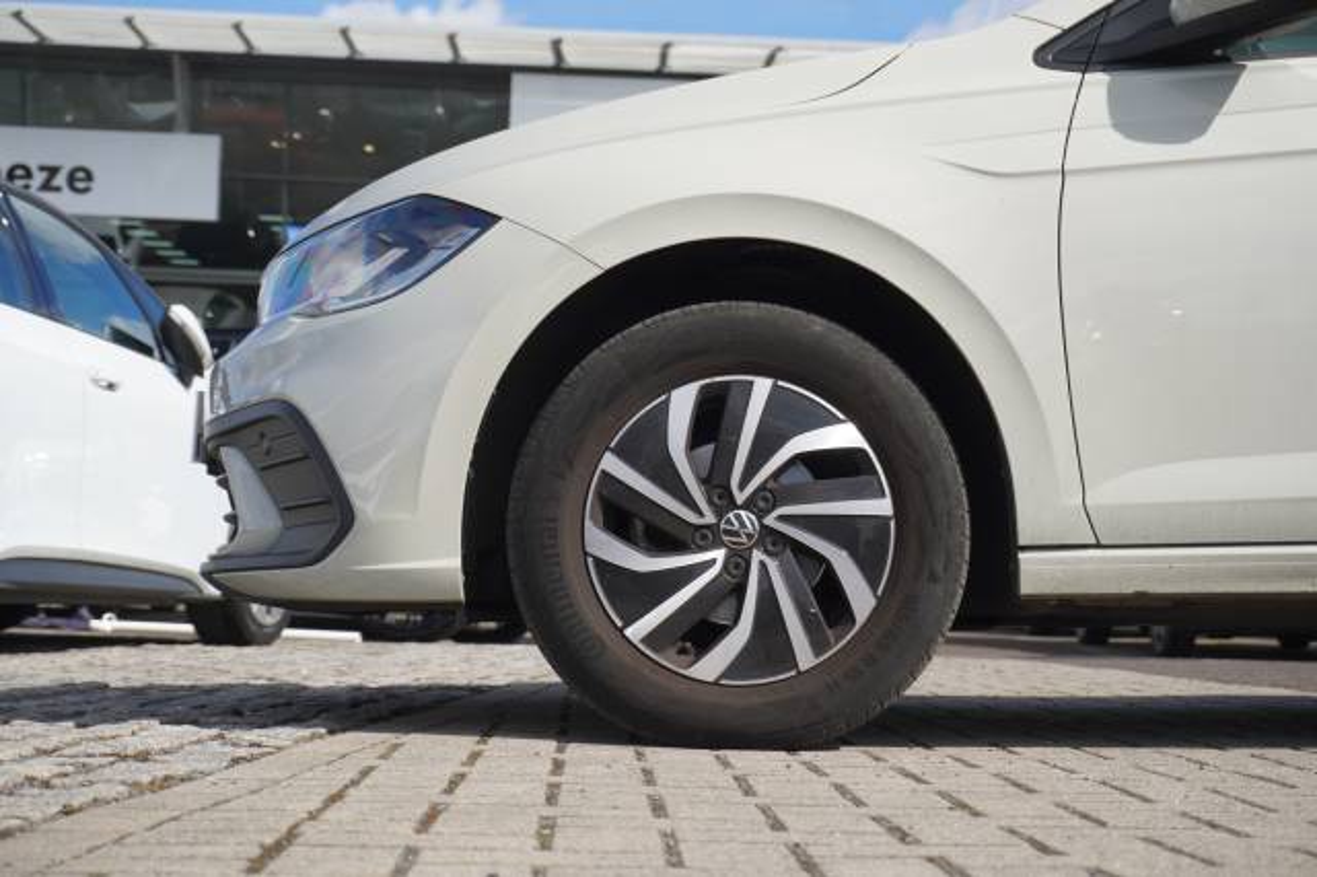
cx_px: 658
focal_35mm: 69
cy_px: 438
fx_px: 2523
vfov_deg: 19.7
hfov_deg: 29.3
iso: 100
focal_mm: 46
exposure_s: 1/200
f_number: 5.6
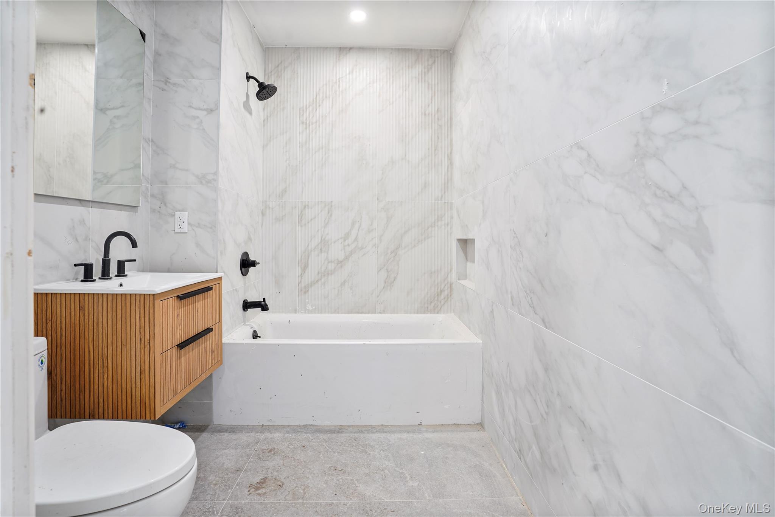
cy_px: 258
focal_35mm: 16
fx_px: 345
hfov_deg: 96.7
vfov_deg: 73.8
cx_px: 388
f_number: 8
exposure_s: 1/1.25
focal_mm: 16
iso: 100
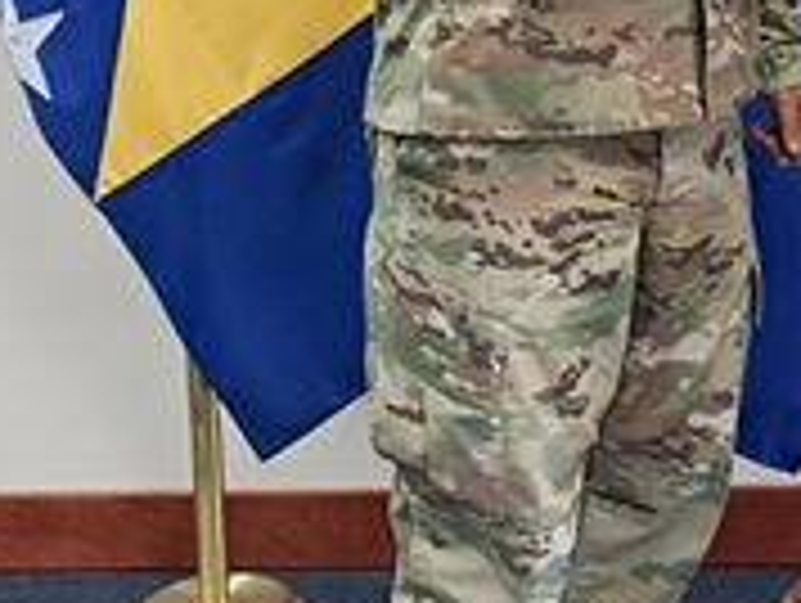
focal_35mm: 100
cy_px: -128
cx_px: 810
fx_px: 2317
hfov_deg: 19.0
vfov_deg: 14.3
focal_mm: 4
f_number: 1.8
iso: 400
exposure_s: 1/50
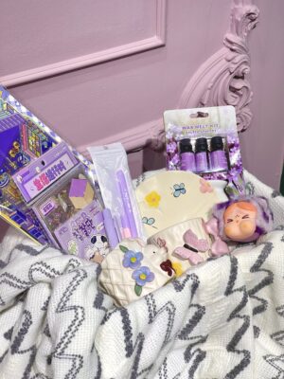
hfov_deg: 22.9
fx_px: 700
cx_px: 142
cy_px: 190
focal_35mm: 64
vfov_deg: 30.3
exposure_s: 1/100
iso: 32
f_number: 2.2
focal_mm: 7.5
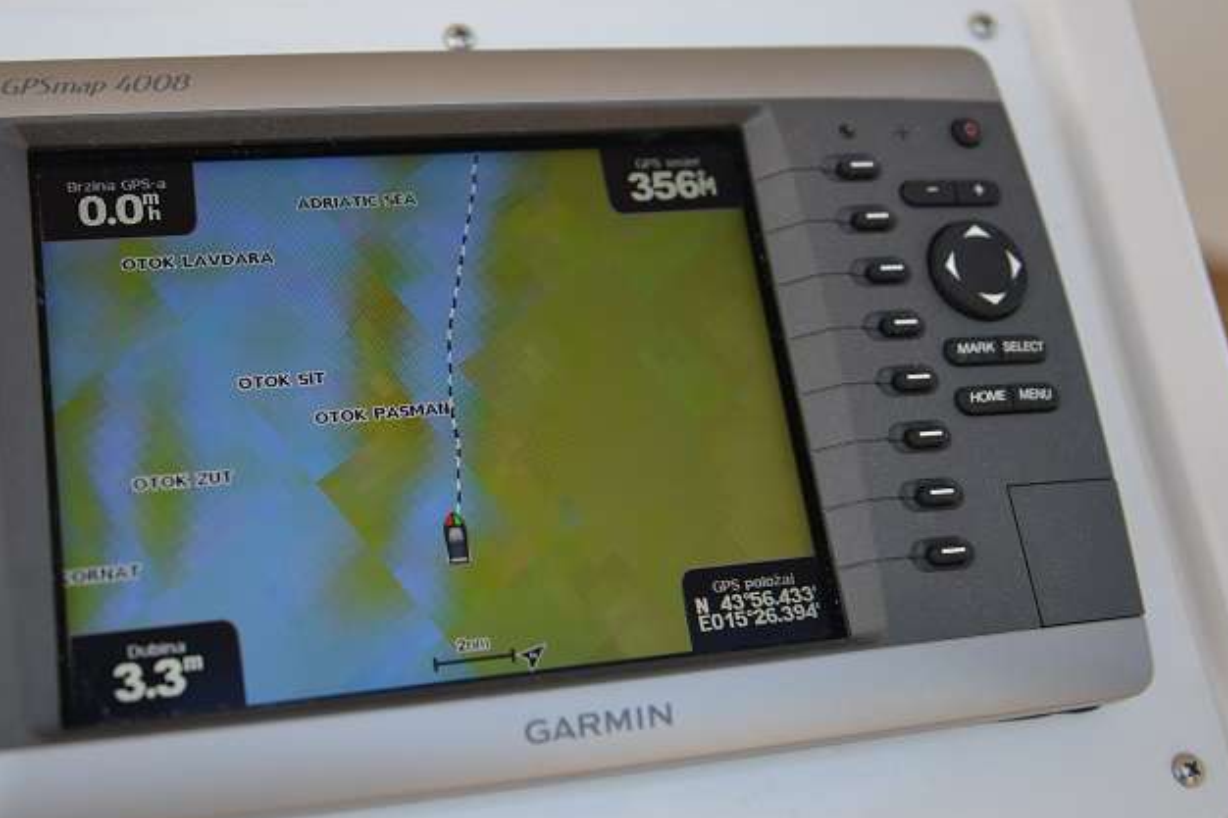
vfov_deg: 29.2
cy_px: 421
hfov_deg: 42.6
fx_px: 1569
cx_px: 496
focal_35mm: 46
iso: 200
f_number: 2.8
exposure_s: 1/1250
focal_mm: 36
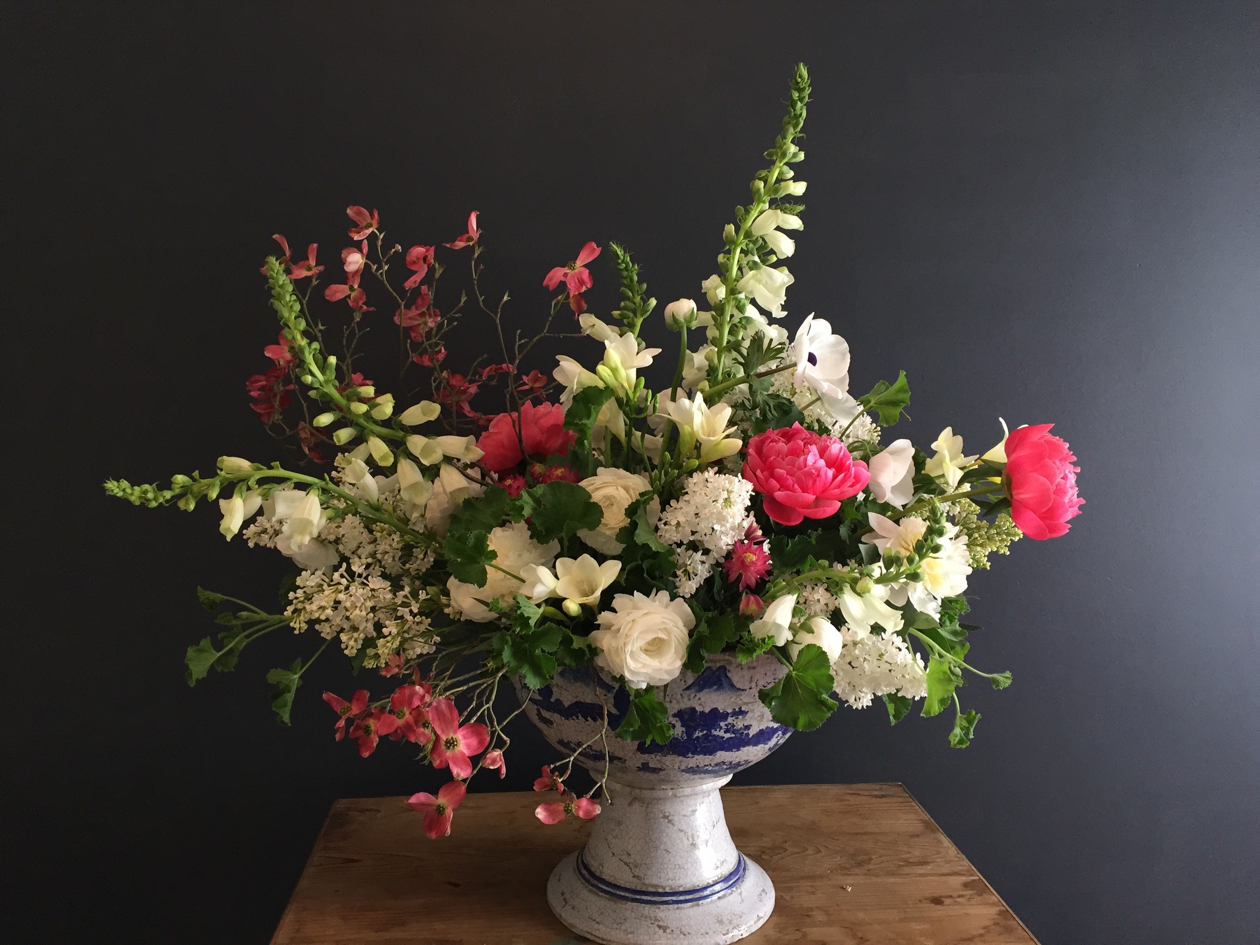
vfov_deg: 48.2
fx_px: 1056
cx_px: 630
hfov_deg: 61.7
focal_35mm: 29
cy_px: 472
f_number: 2.2
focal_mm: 4.15
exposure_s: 1/30
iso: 80
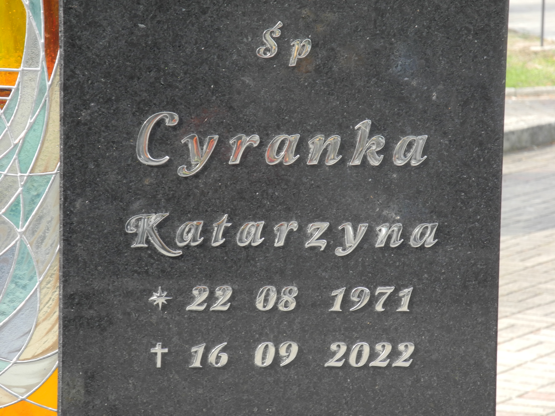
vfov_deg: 8.6
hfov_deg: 11.4
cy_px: 208
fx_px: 2774
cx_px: 278
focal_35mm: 173
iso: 100
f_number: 5.6
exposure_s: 1/80
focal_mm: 37
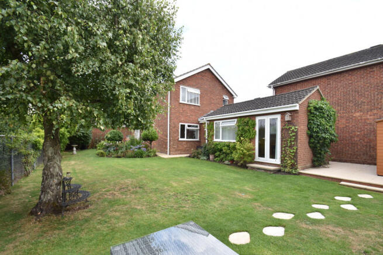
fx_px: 160
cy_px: 128
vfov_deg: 77.4
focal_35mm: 15
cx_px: 192
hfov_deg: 100.4
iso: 250
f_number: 5.6
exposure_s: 1/250
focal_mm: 10
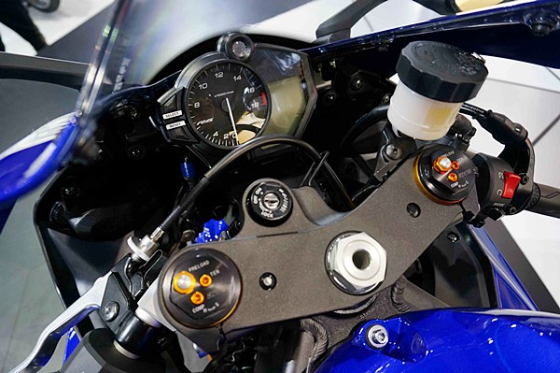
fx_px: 373
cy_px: 186
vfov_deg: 53.1
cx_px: 280
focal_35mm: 24
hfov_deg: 73.8
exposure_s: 1/60
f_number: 4
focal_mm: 16
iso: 640
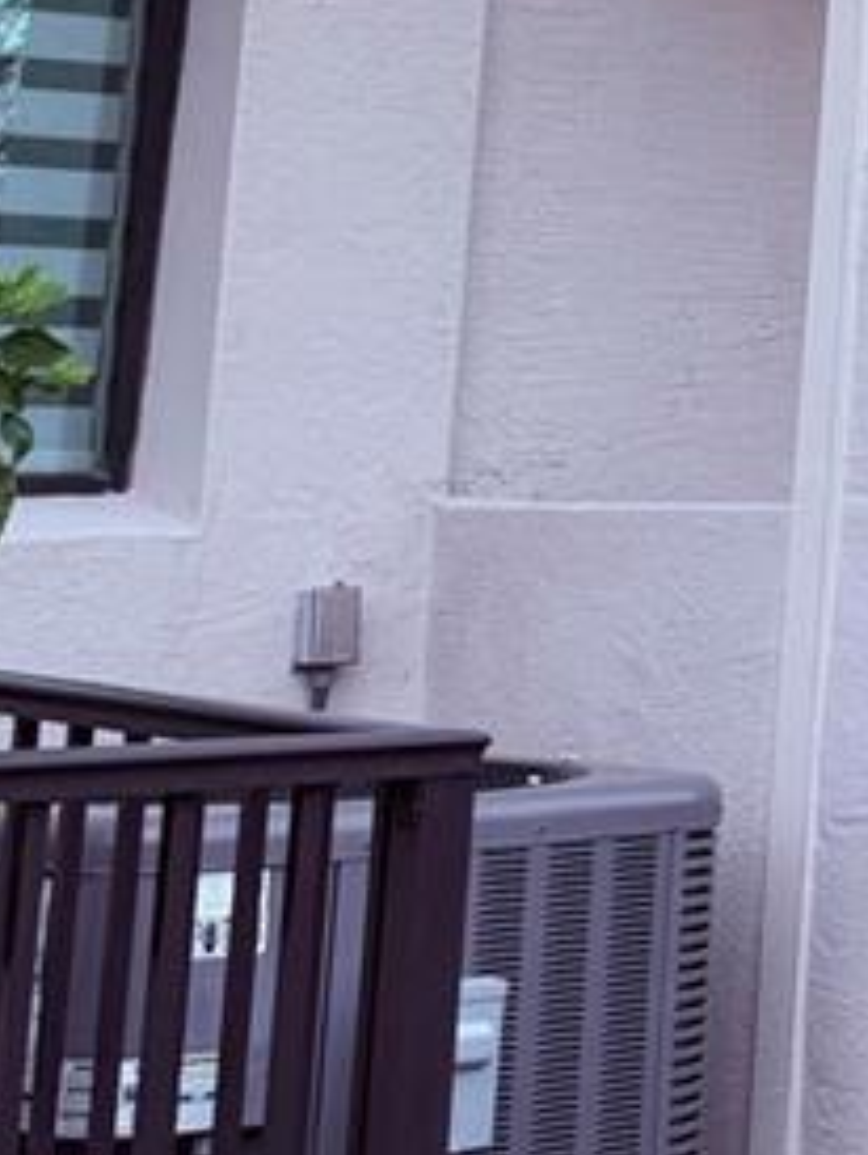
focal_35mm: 105
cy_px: -325
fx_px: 3505
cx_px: 1728
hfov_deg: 12.5
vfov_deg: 17.6
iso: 100
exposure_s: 1/1653
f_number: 1.78
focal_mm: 6.76
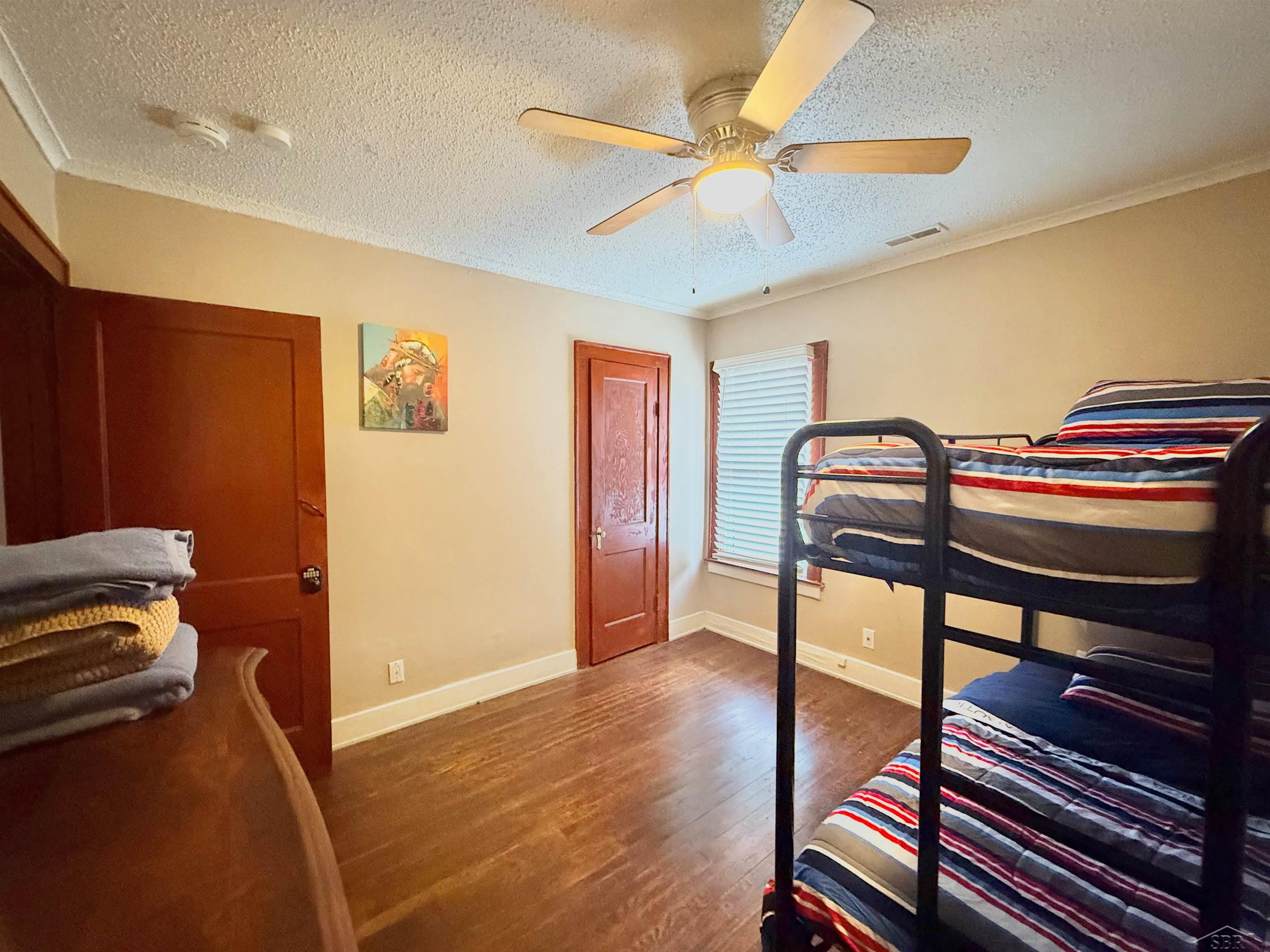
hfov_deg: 102.1
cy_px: 476
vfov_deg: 85.7
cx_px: 635
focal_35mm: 14
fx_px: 514
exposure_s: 1/40
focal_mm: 2.22
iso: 1000
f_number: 2.2
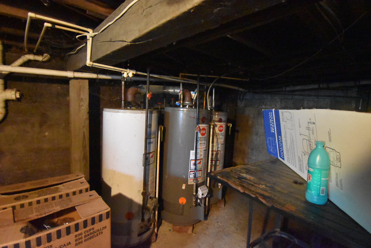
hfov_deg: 92.4
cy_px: 124
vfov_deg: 69.8
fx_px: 178
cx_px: 186
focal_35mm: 17
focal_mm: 11.5
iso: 12800
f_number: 4.8
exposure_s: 1/25
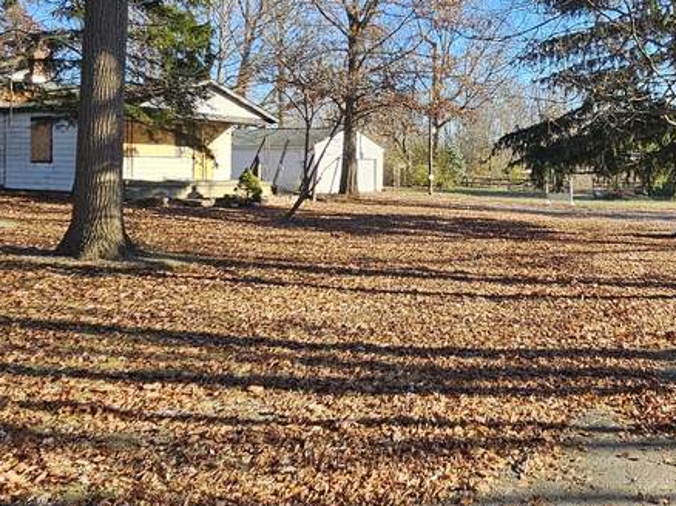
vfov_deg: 37.2
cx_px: 488
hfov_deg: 47.6
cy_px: 159
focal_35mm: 38
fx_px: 742
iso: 50
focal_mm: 2.2
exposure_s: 1/585
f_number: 2.2
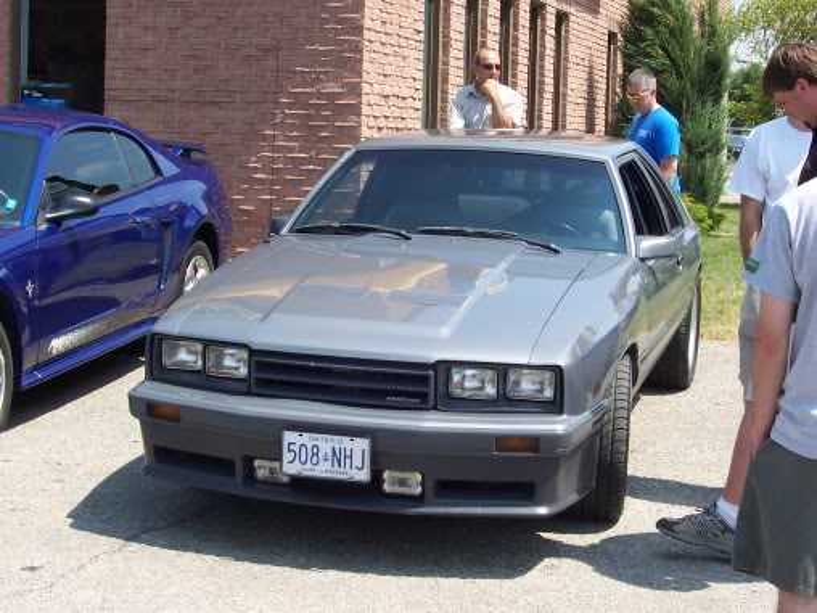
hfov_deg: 27.4
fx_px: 1676
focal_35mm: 71
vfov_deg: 20.7
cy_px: 306
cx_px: 408
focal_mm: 10.8
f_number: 6.7
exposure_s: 1/180
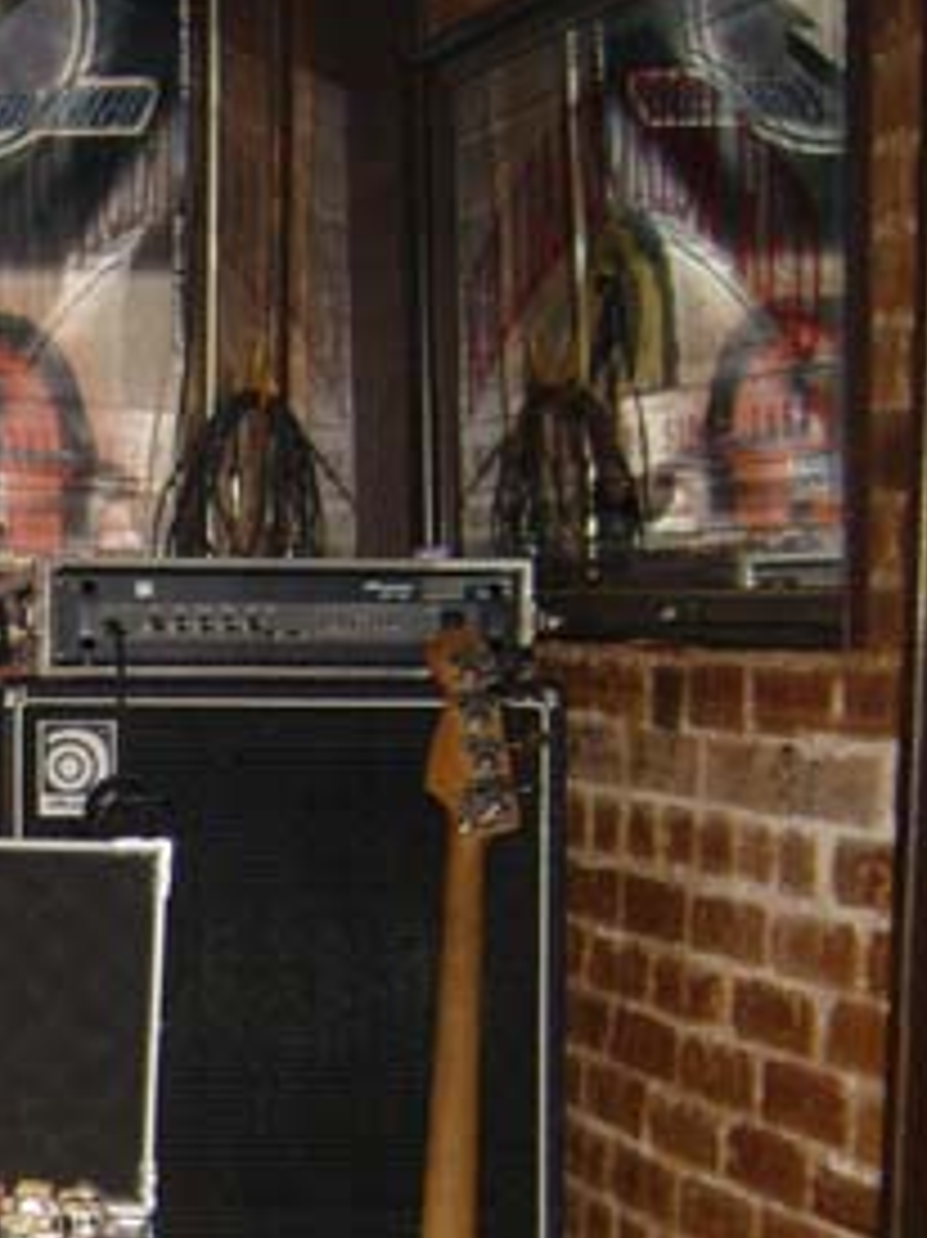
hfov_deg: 15.4
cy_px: 1128
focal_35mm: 89
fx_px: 3180
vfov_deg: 21.5
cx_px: -414
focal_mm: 5.8
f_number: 2.8
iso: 120
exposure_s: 1/45
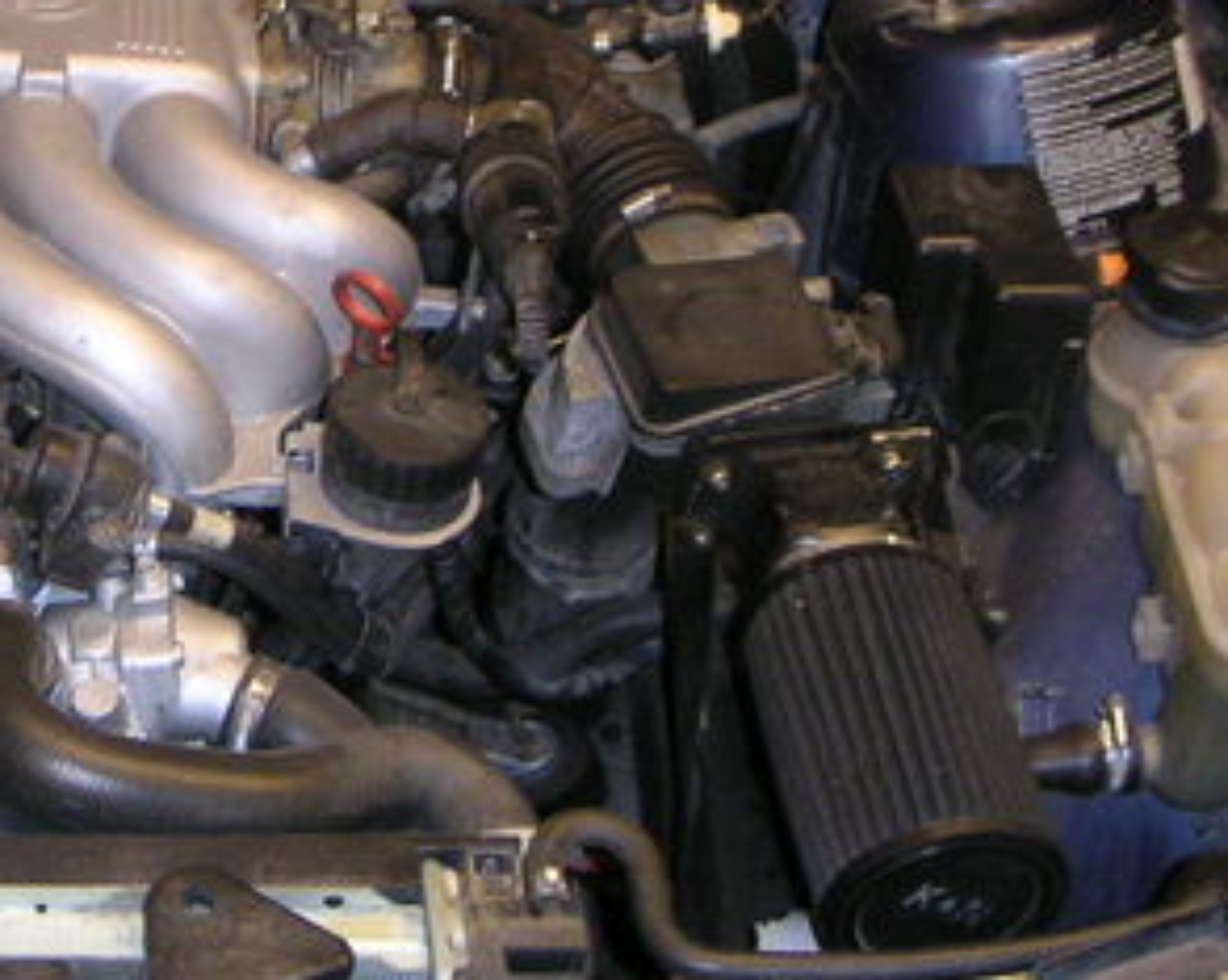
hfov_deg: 22.9
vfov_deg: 18.7
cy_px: 142
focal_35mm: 81
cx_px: 84
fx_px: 2942
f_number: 2.8
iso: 160
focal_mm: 6
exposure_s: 1/45
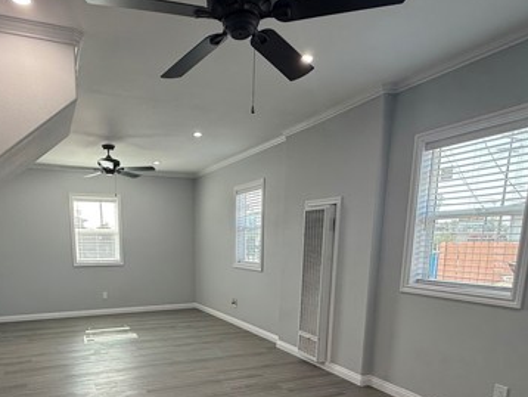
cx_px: 202
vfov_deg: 51.9
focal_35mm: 25
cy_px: 310
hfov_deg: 68.4
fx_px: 382
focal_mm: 2.22
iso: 80
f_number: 2.2
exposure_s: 1/120
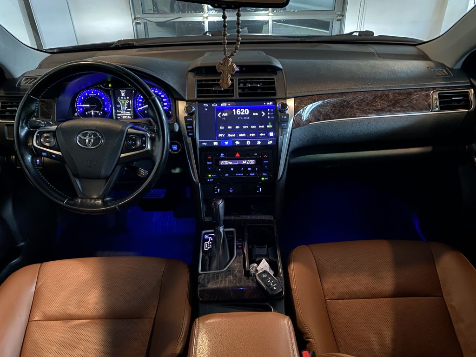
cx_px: 238
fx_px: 358
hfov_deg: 67.3
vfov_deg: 53.1
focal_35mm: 26
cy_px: 178
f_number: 1.8
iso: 640
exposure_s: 1/8
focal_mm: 4.25
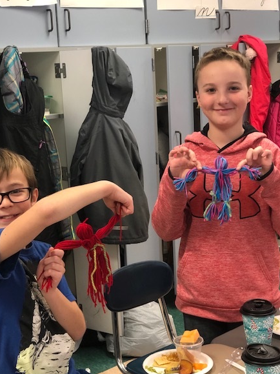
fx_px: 680
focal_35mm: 63
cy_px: 205
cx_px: 126
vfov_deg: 30.7
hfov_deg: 23.3
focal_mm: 6.6
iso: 160
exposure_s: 1/30
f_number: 2.8
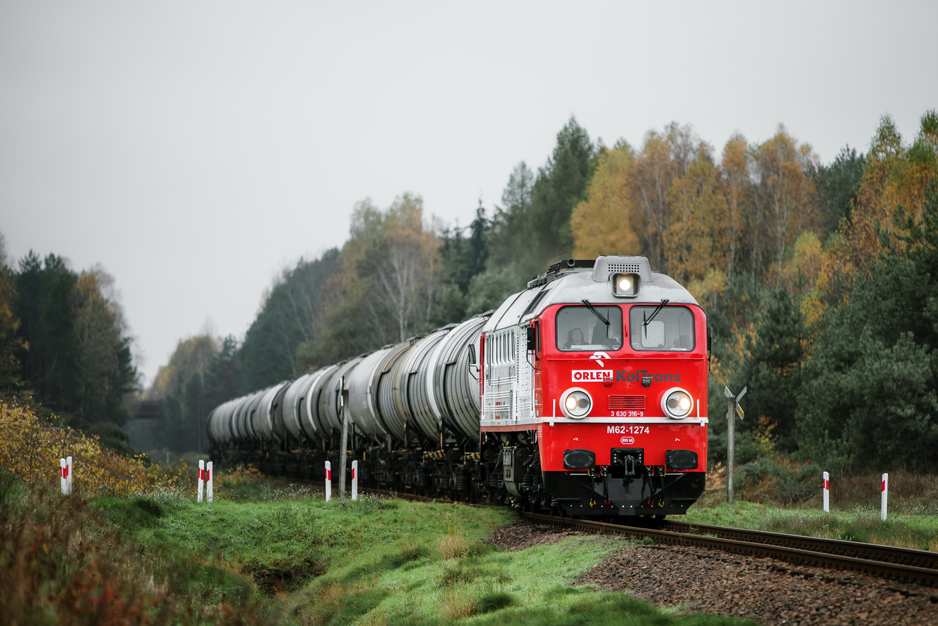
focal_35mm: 200
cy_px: 313
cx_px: 469
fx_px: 5213
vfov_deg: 6.9
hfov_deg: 10.3
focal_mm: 200
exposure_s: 1/500
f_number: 2.8
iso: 100
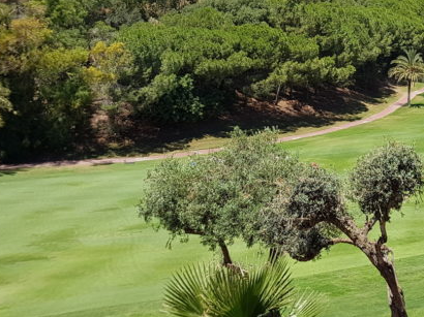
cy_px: 55
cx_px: 365
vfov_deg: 22.2
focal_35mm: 65
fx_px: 796
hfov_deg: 28.9
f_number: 1.7
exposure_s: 1/1612
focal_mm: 4.2
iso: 40
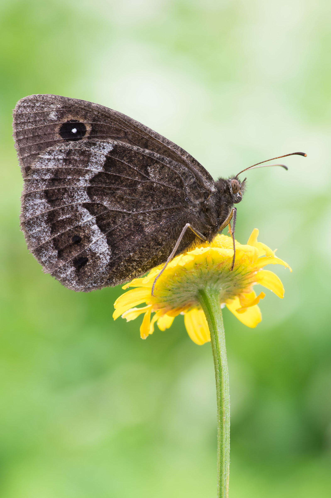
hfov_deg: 9.1
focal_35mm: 150
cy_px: 249
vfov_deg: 13.7
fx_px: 2073
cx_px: 166
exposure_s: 1/5
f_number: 11
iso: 200
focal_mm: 100
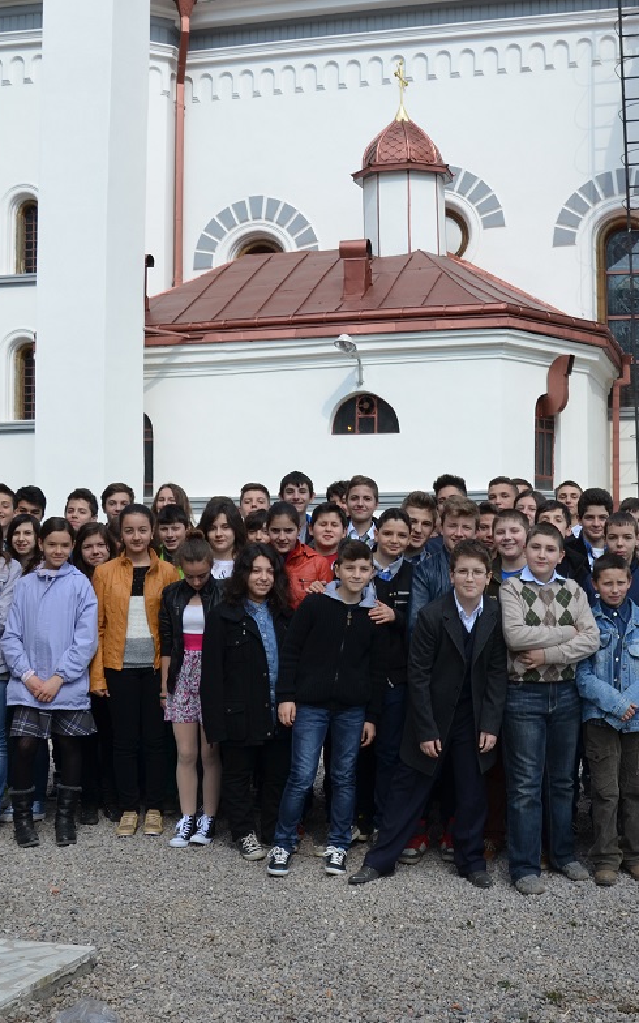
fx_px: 1170
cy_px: 513
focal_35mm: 42
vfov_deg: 47.2
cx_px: 494
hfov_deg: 29.9
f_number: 8
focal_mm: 18
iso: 180
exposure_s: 1/250
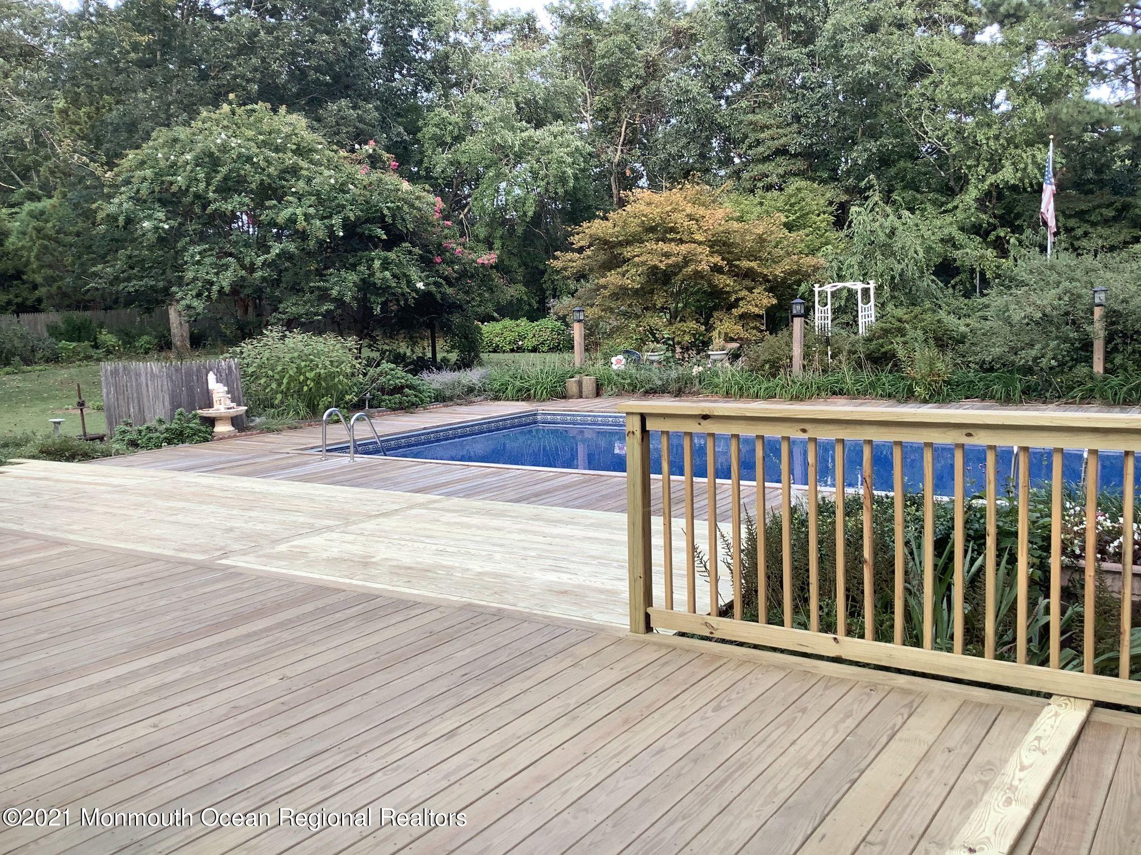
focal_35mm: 31
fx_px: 1022
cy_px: 428
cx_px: 570
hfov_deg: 58.4
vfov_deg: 45.4
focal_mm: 3.3
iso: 25
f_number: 2.4
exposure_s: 1/120
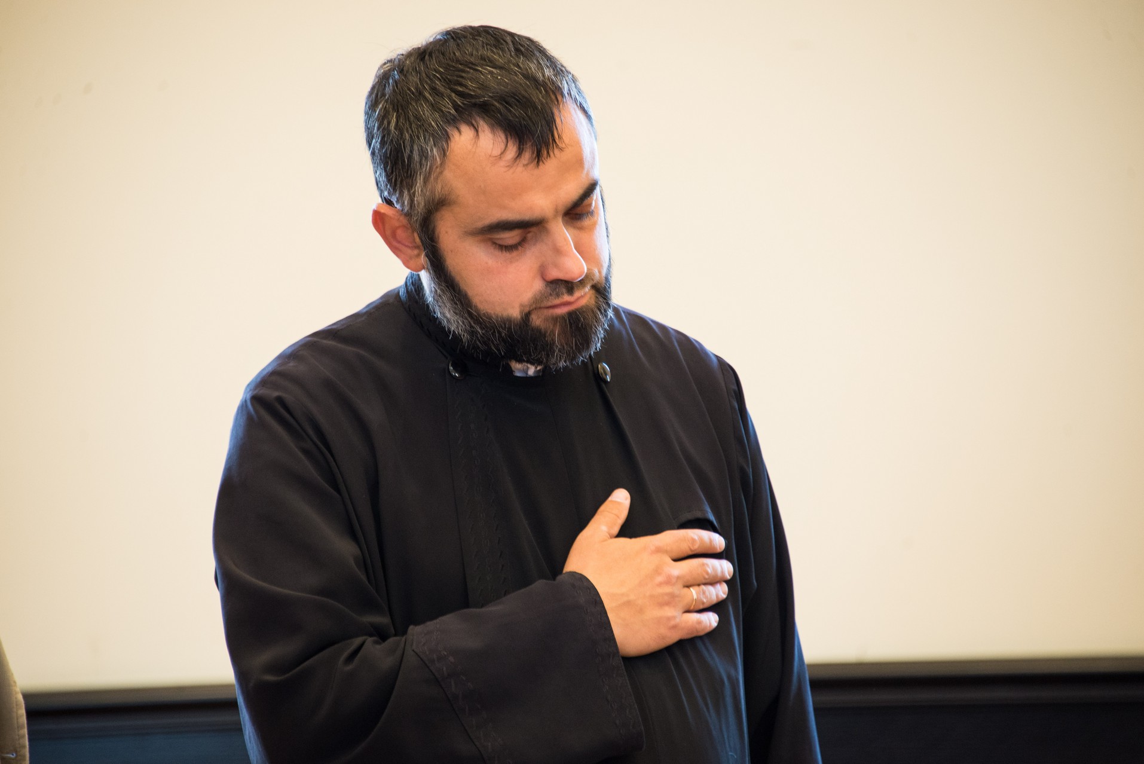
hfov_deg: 6.9
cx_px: 572
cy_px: 382
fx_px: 9537
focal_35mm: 300
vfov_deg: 4.6
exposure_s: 1/30
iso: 1600
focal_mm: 300
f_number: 5.6
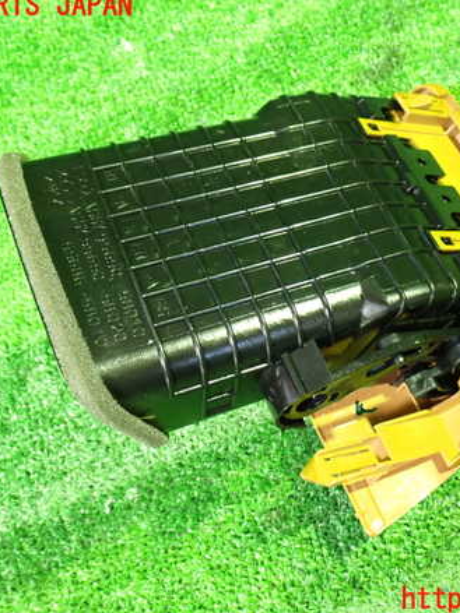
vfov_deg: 45.8
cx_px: 298
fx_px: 727
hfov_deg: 34.9
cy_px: 303
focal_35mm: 41
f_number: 3.2
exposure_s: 1/10
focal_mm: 5.4
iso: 800
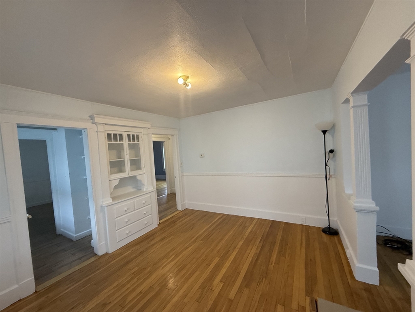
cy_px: 156
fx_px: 168
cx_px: 208
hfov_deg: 102.1
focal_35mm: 14
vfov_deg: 85.7
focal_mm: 2.22
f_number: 2.2
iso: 320
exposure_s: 1/120
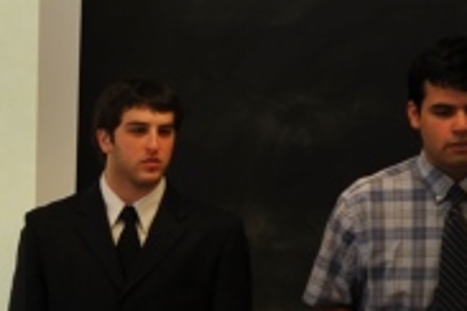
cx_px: -439
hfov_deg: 8.9
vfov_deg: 6.3
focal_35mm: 218
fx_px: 2828
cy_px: 410
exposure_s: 1/60
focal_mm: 40
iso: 200
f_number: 2.8
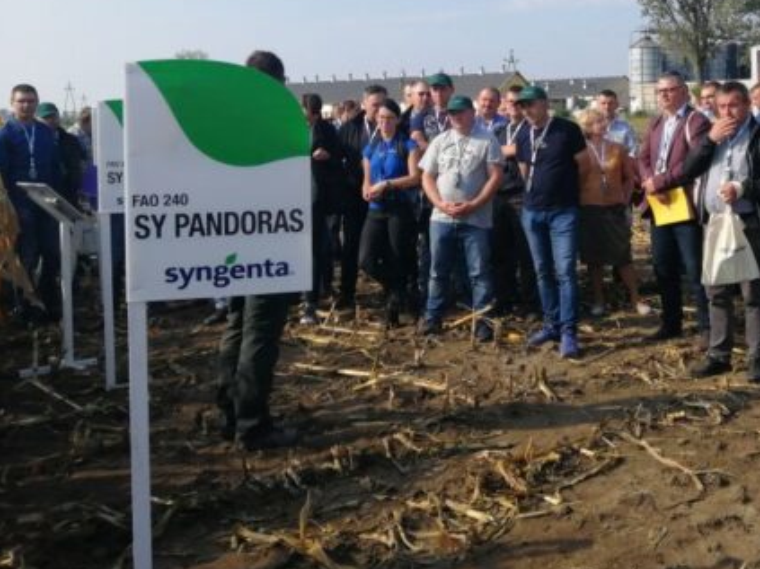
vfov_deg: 33.1
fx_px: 944
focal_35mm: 43
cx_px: 625
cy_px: 157
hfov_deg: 41.6
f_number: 1.8
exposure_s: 1/1835
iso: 50
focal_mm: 3.6
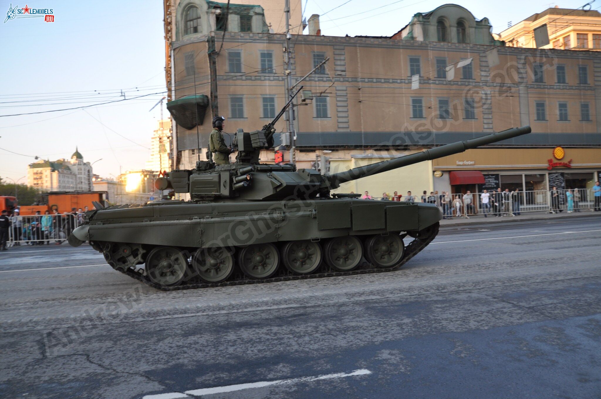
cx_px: 300
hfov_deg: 57.3
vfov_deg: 39.9
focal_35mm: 33
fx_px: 550
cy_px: 200
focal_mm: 22
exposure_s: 1/160
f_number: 2.8
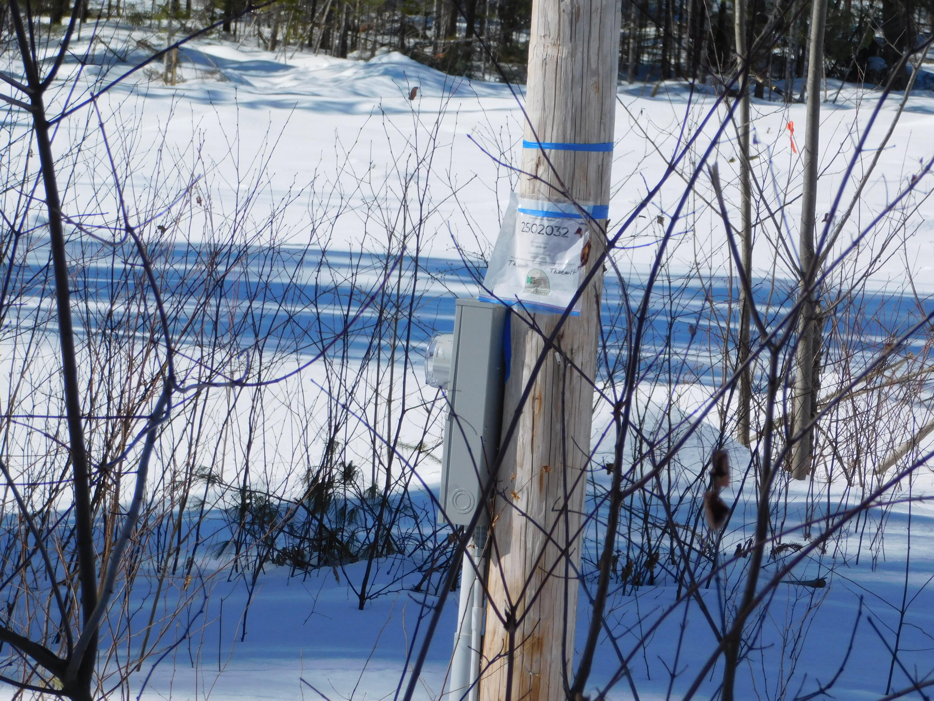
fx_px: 7177
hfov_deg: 7.4
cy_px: 350
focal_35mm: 266
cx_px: 467
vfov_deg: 5.6
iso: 125
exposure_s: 1/1000
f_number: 5.7
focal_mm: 47.2
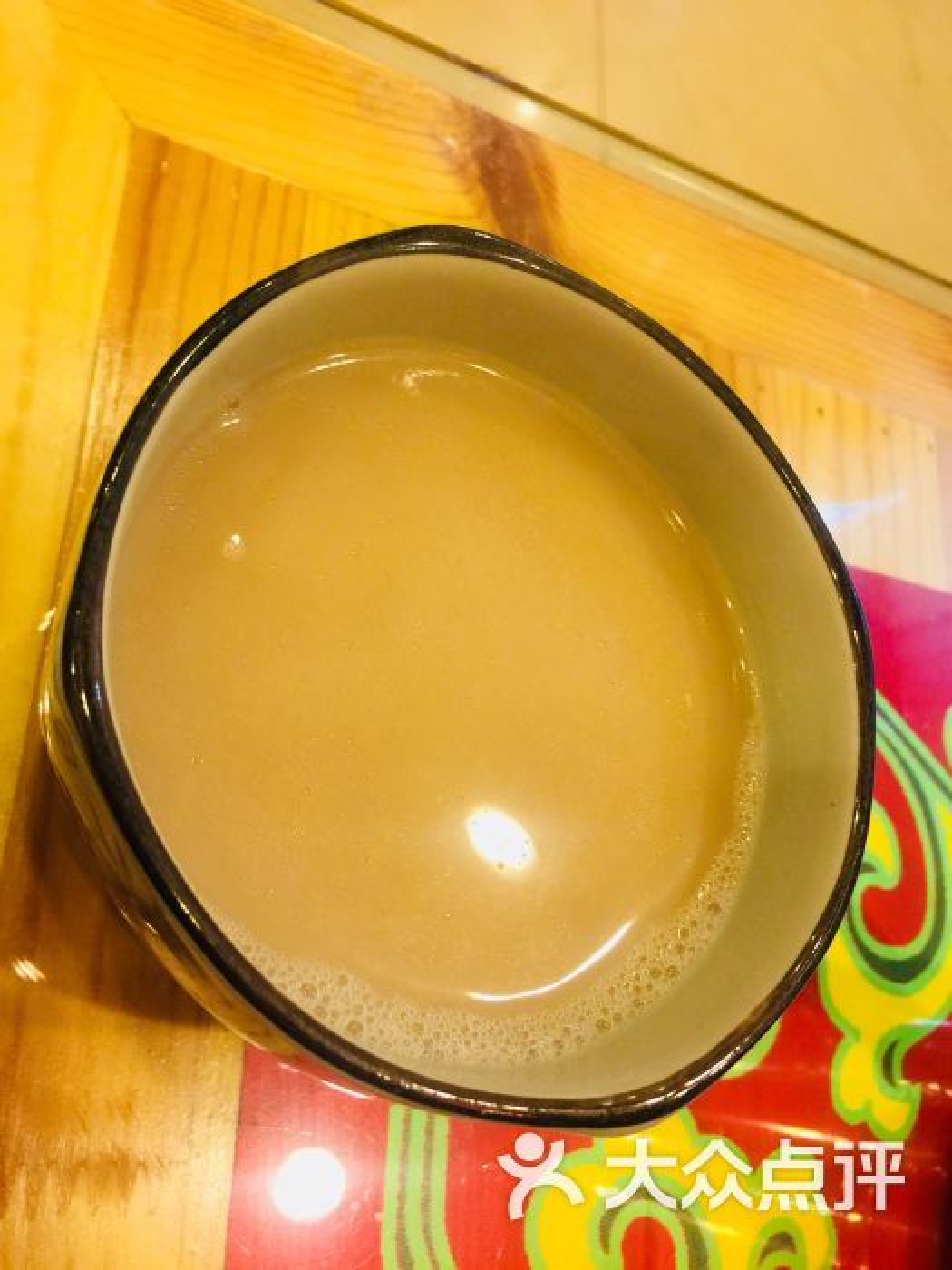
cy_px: 635
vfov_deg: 61.7
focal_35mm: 29
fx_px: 1063
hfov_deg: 48.2
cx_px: 476
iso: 80
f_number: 2.2
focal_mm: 4.15
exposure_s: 1/17
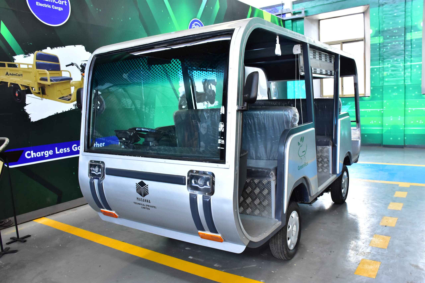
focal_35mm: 27
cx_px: 212
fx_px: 319
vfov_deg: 47.9
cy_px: 142
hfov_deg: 67.4
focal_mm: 18
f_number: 5.6
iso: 1250
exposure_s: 1/125
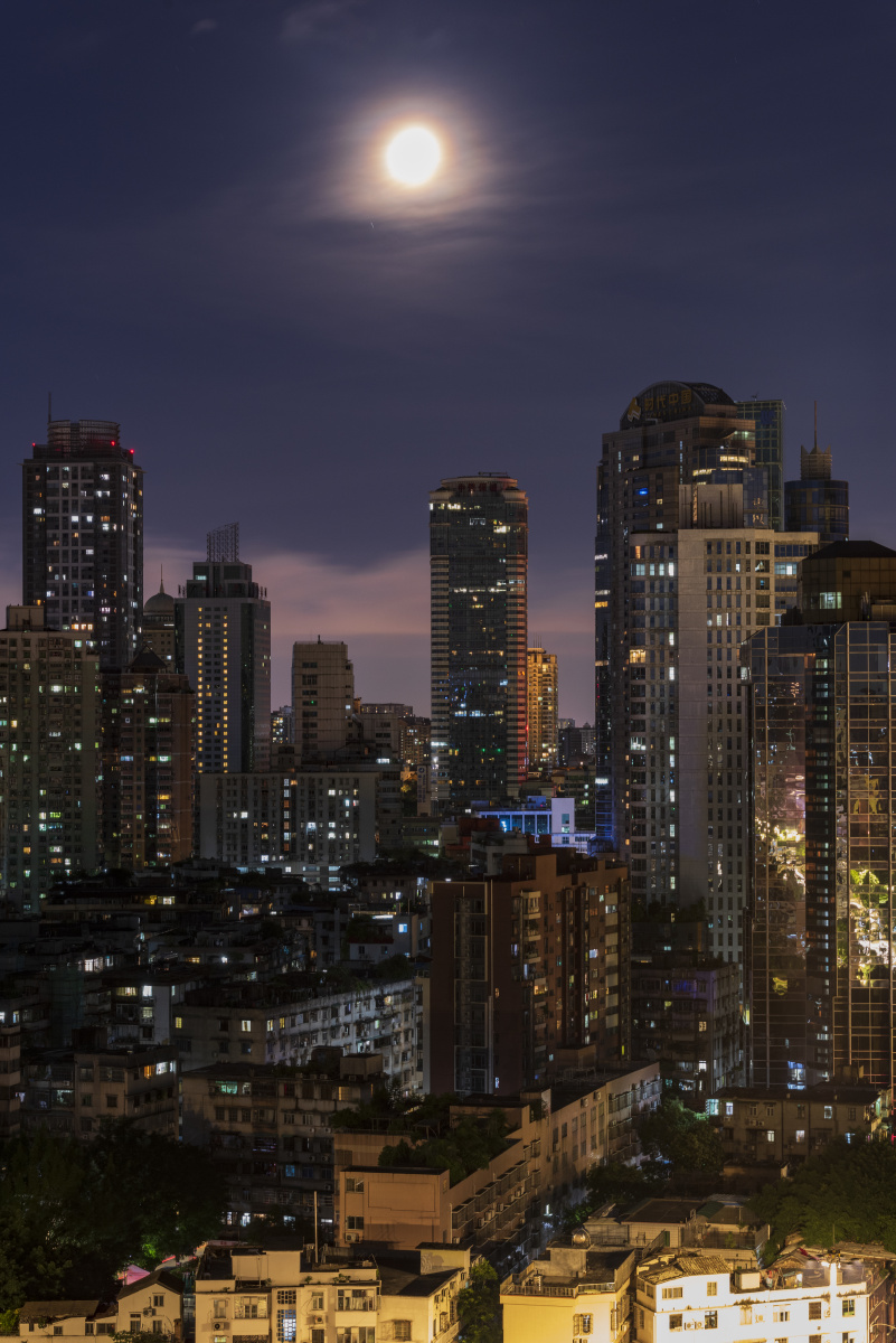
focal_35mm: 70
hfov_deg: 19.5
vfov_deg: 28.8
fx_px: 2611
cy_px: 672
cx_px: 448
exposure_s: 30
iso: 320
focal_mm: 70
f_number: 8
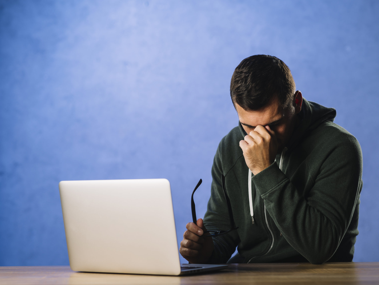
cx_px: 178
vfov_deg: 16.1
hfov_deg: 21.3
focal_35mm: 92
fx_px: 1007
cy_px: 143
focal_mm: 85
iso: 100
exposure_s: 1/125
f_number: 3.5
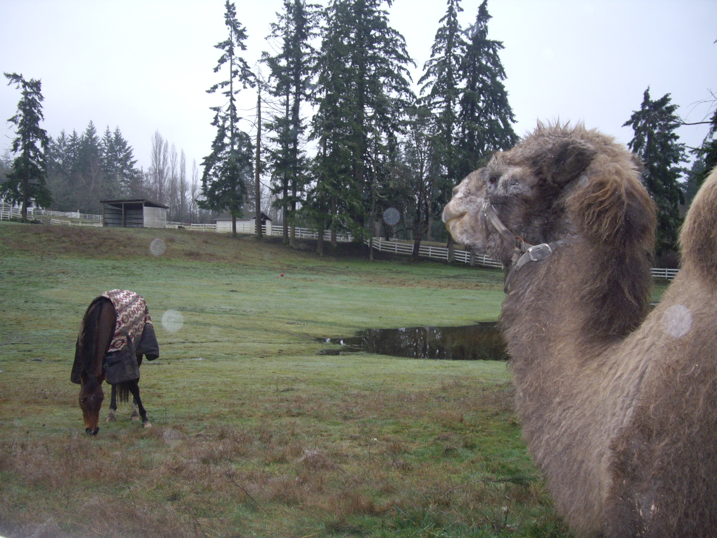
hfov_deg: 49.0
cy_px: 269
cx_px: 358
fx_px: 787
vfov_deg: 37.7
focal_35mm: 38
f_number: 2.8
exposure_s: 1/125
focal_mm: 7.9
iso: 200
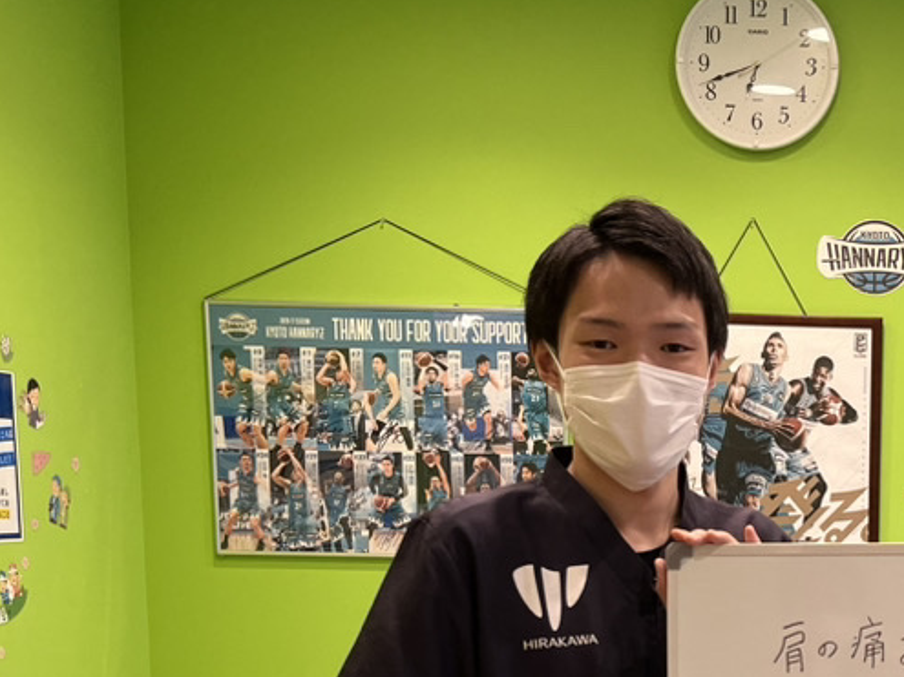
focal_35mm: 63
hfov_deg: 28.8
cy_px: 735
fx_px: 1645
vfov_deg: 22.1
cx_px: 900
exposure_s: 1/60
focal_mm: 5.1
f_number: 1.6
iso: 80
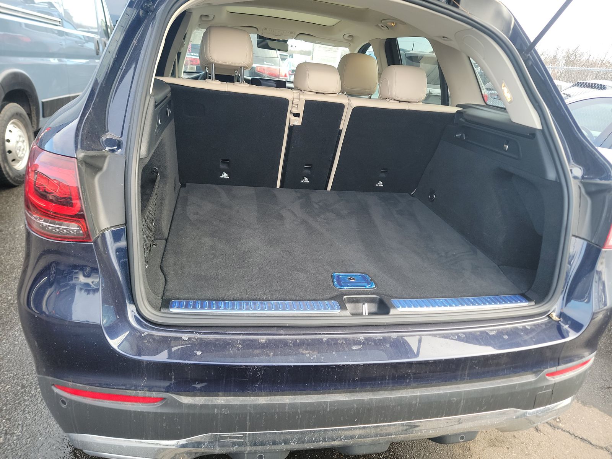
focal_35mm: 24
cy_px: 230
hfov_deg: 71.6
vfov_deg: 56.8
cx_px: 306
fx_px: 424
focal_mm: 6.7
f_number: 1.8
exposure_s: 1/59
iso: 58
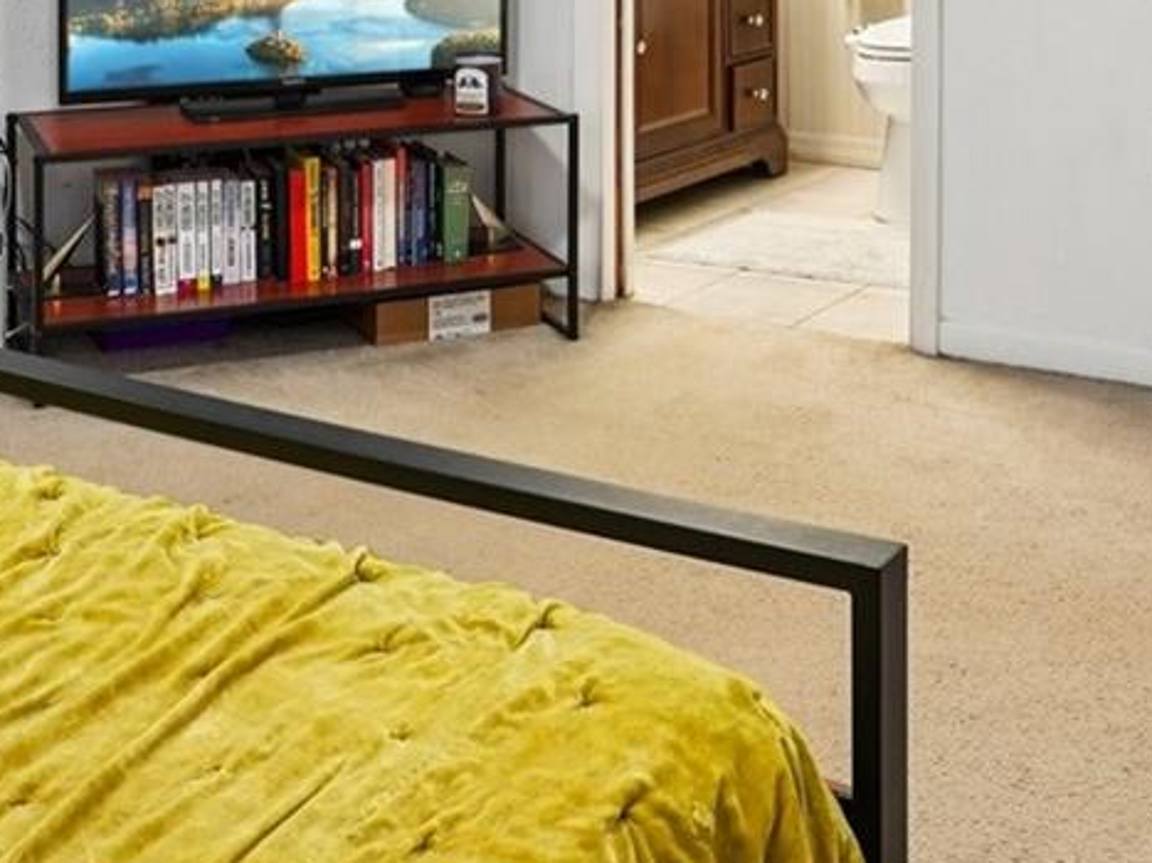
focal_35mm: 56
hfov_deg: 34.2
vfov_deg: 23.3
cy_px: -234
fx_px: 1863
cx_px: 733
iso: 400
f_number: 8
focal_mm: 17
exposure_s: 1/4
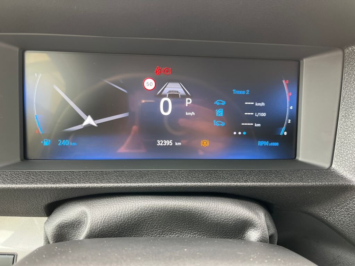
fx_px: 267
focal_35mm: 26
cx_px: 178
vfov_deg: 53.1
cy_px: 133
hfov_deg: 67.3
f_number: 1.6
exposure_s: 1/121
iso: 125
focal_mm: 5.1
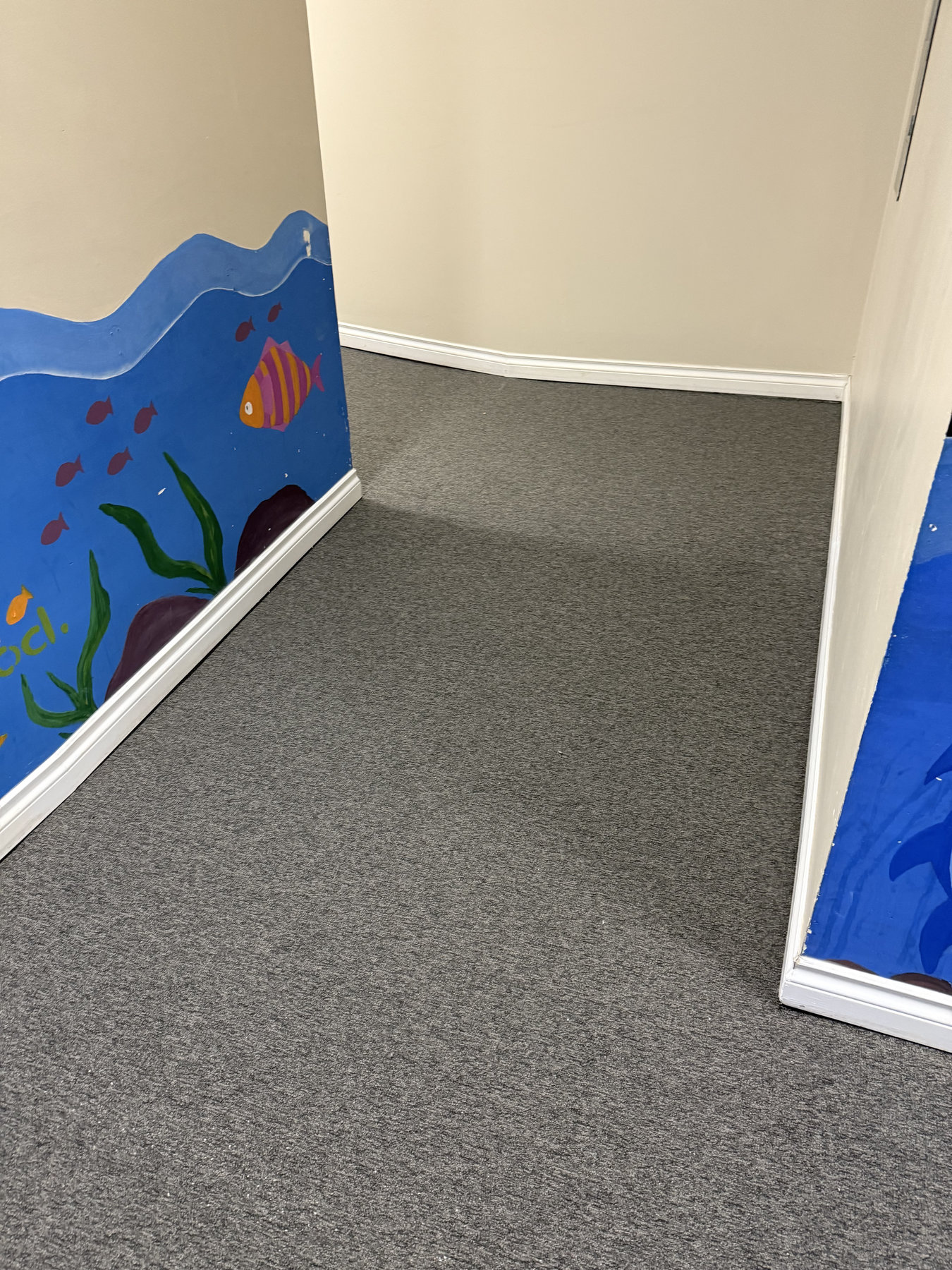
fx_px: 880
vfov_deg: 71.6
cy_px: 635
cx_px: 476
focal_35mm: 24
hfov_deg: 56.8
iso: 320
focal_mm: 6.76
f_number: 1.78
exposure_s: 1/60
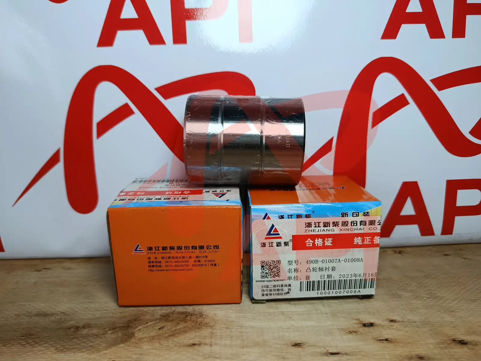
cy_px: 180
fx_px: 333
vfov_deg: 56.8
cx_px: 240
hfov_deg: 71.6
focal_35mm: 24
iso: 50
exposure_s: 1/126
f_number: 1.7
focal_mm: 5.24
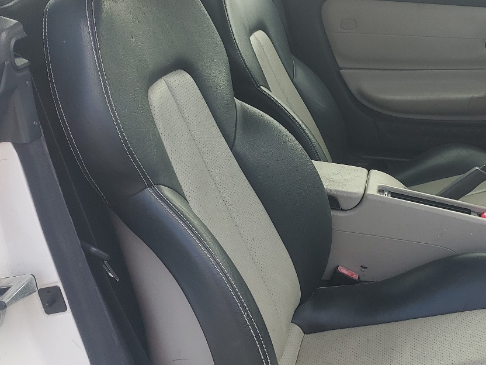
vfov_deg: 29.1
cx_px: 327
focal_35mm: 50
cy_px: 152
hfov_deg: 37.7
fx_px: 702
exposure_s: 1/286
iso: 50
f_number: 1.5
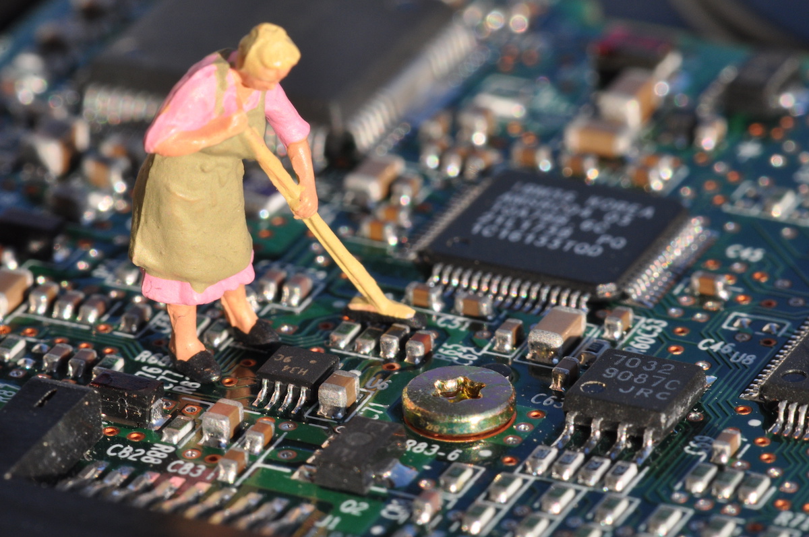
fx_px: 3535
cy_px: 268
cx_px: 404
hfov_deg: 13.1
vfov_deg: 8.7
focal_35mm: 158
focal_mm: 105
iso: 500
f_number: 20
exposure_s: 1/125
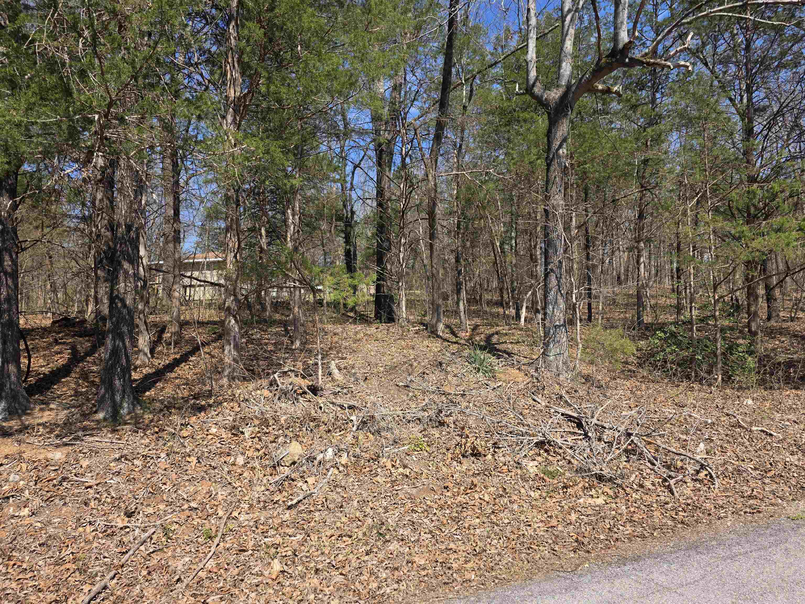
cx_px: 402
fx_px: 535
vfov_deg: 58.9
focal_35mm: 23
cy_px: 302
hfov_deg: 73.9
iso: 80
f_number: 1.7
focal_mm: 6.3
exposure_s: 1/3117
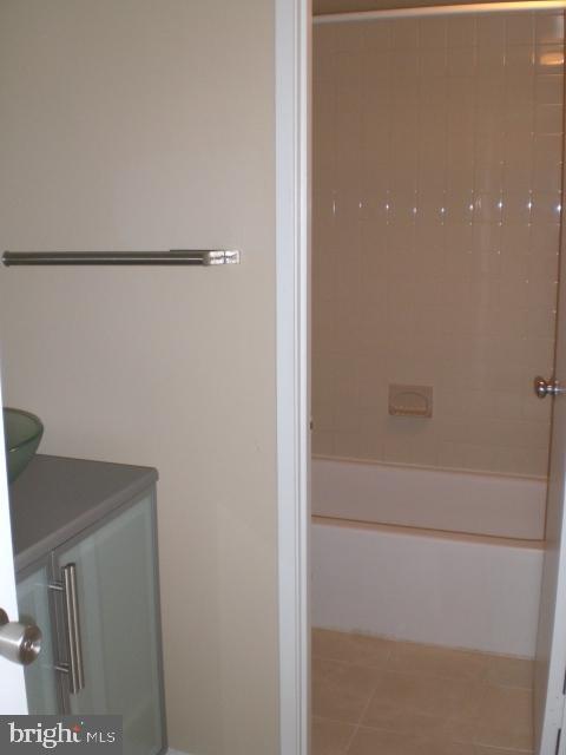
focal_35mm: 38
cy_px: 378
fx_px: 828
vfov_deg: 49.0
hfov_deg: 37.7
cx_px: 283
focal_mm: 6.3
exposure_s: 1/60
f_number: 3.1
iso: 200
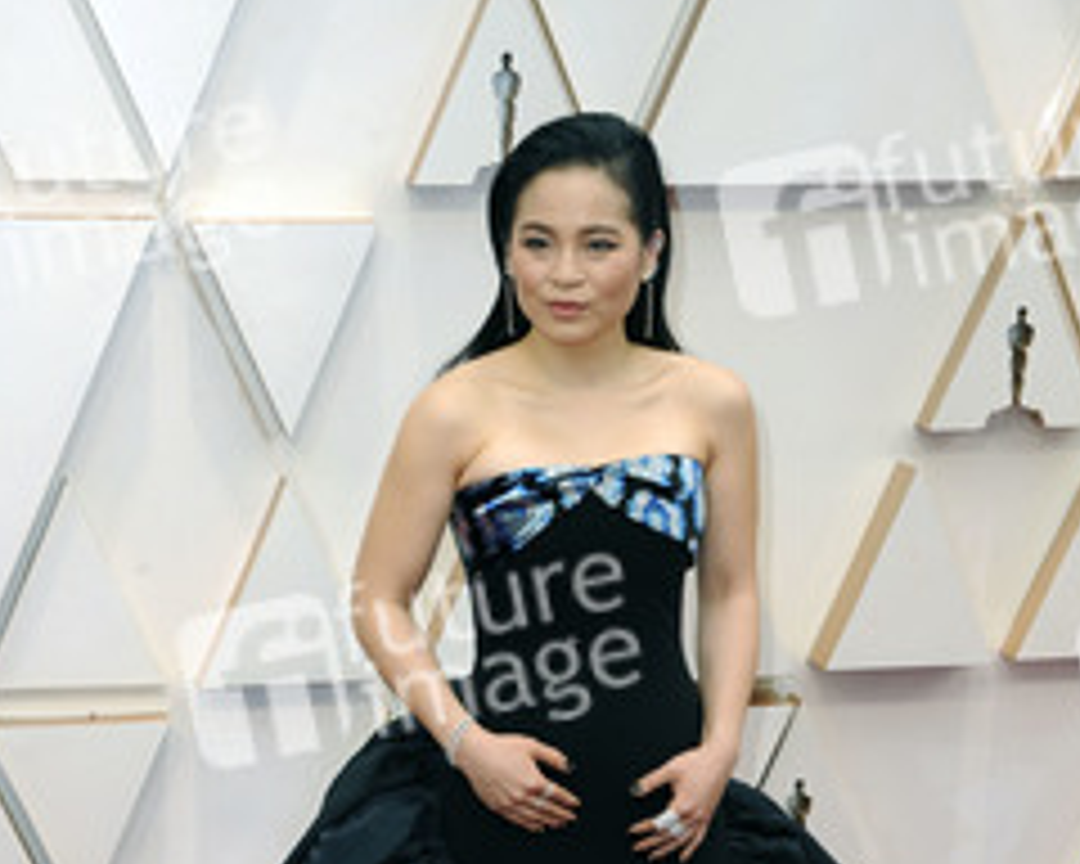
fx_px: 2749
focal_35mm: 86
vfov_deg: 17.4
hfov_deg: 22.2
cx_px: 542
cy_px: 886
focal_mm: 55
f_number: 7.1
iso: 800
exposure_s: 1/200
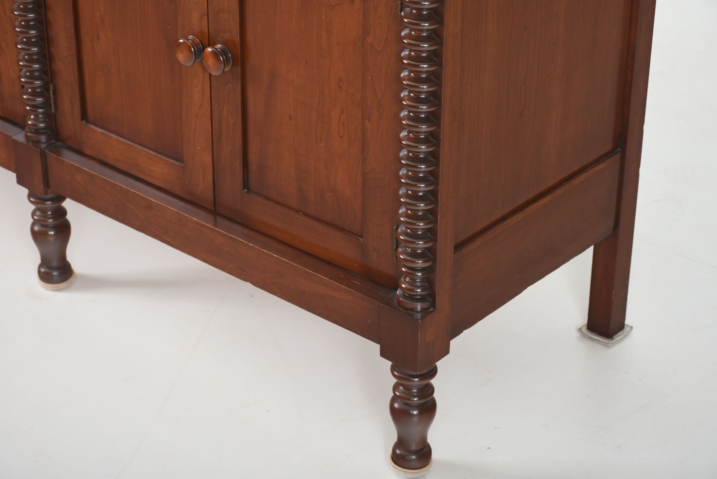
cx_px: 358
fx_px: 1674
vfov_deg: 16.3
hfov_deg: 24.2
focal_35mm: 84
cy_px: 240
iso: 200
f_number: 8
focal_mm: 56
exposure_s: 1/200
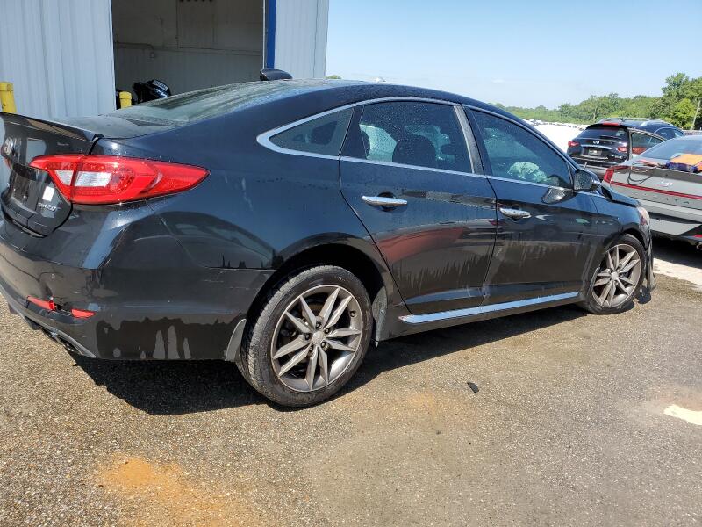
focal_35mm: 26
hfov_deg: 67.3
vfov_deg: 53.1
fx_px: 527
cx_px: 351
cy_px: 264
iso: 50
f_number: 1.5
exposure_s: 1/2000
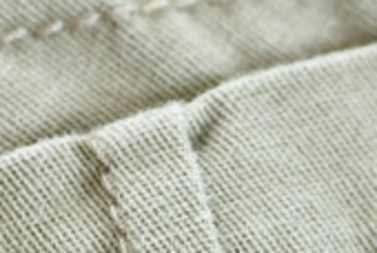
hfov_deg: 6.1
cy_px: 310
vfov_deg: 4.1
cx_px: 277
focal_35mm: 336
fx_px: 3525
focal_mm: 90
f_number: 6.3
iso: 200
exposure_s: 1/8
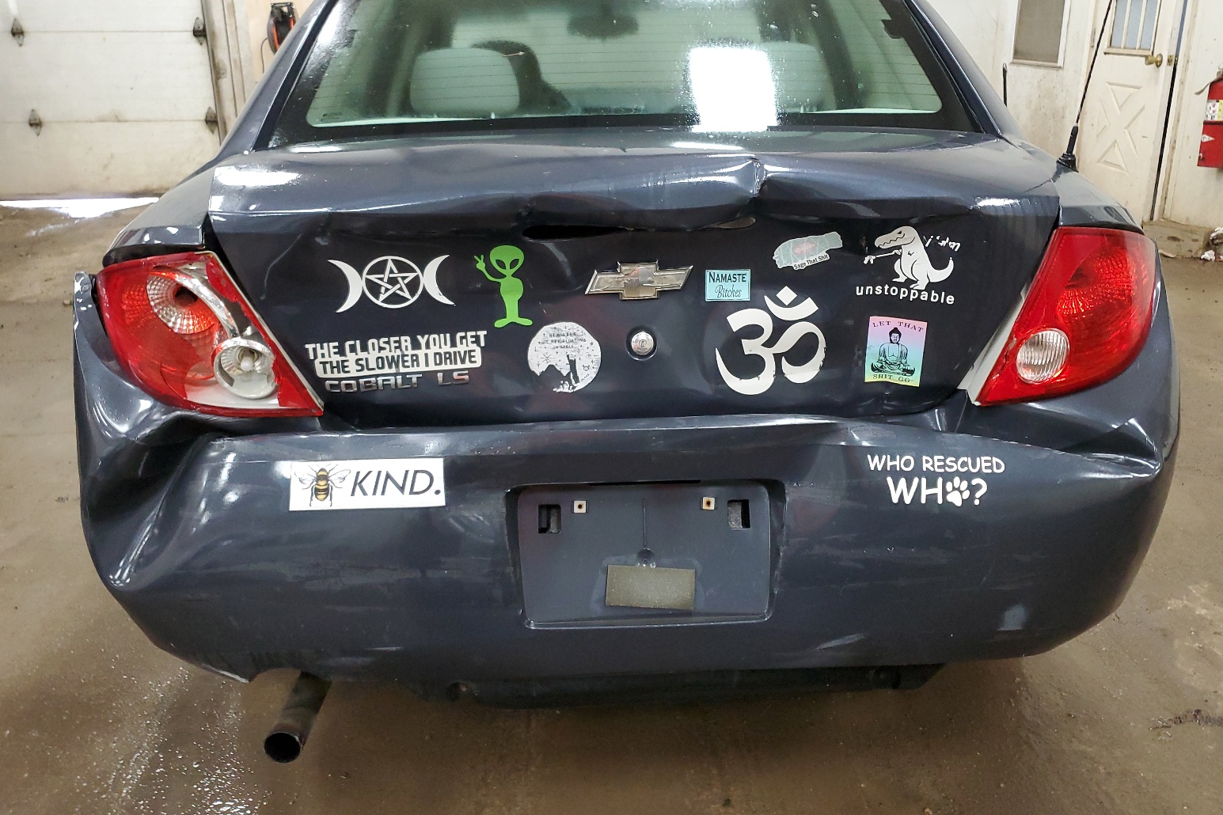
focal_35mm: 28
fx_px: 951
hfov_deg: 65.5
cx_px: 623
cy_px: 347
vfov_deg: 46.3
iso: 260
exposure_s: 1/60.2
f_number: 1.5
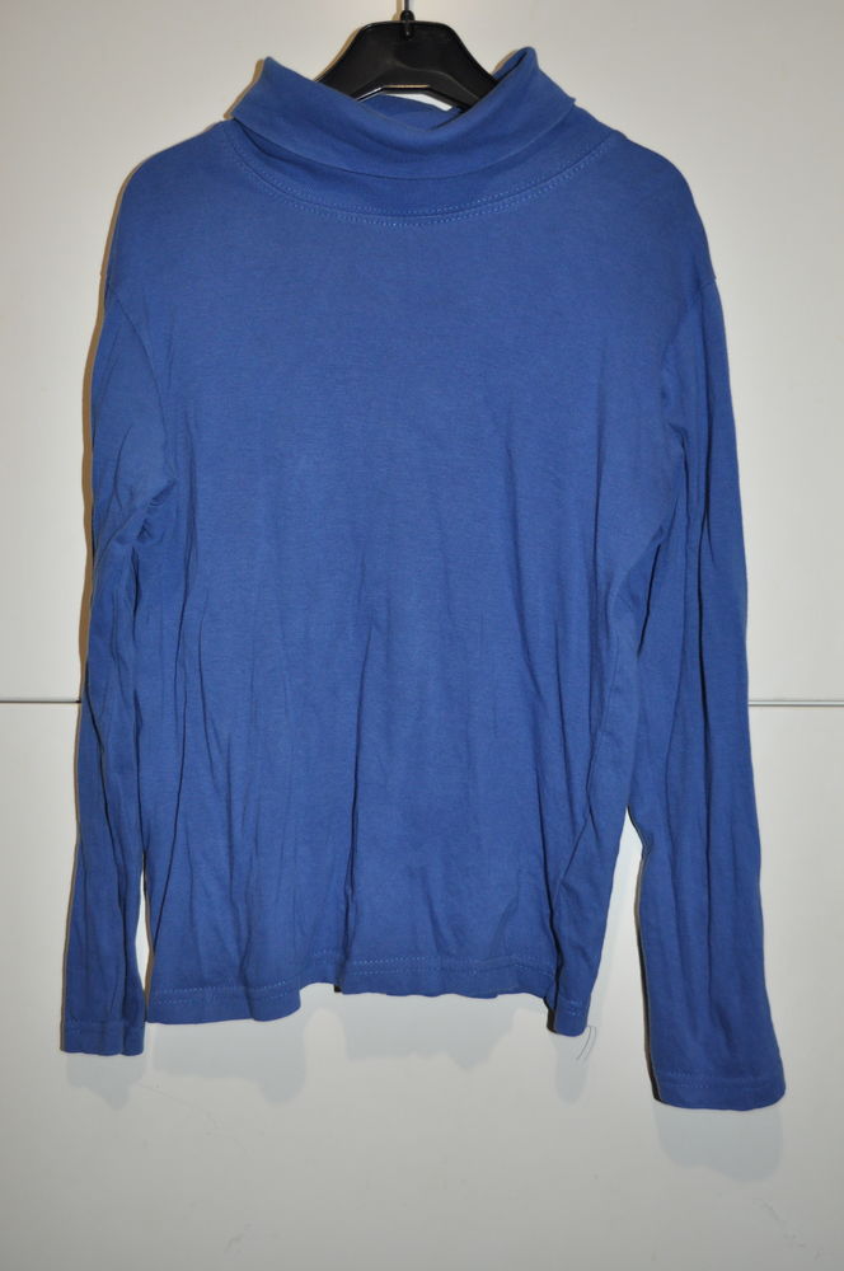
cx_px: 422
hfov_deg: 36.8
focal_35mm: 36
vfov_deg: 53.2
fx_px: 1269
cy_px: 636
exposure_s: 1/60
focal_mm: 24
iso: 800
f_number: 4
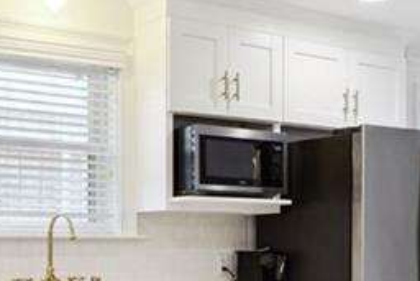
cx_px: 225
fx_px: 840
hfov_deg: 28.1
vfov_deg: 18.7
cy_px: 242
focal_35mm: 72
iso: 800
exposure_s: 1/20
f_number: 11
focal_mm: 18
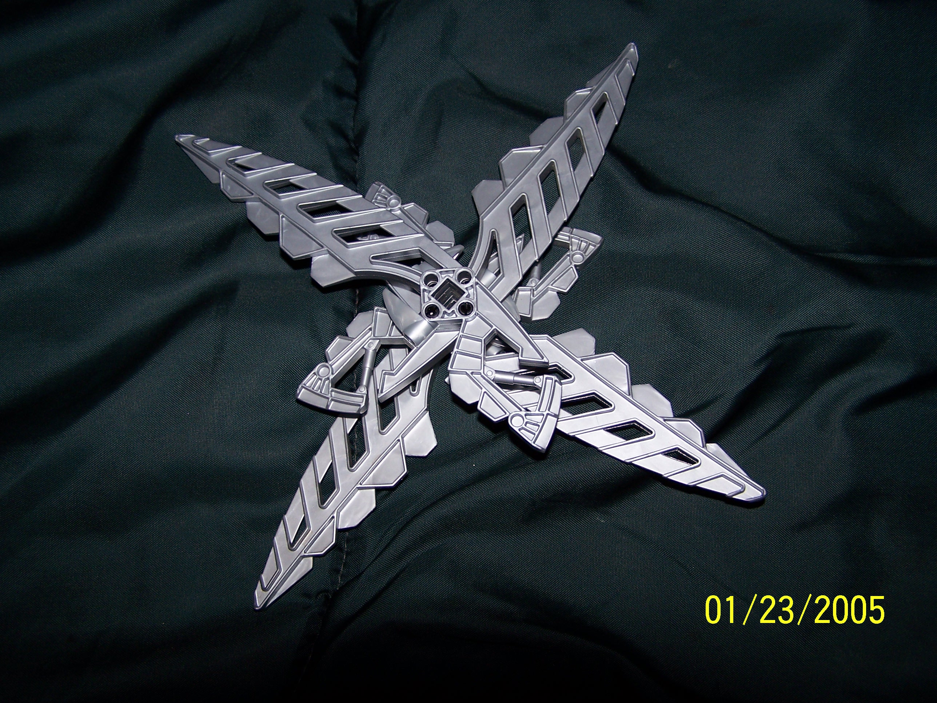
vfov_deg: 37.7
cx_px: 468
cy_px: 352
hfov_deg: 49.0
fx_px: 1029
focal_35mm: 38
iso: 80
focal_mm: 6.3
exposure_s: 1/60
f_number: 2.8
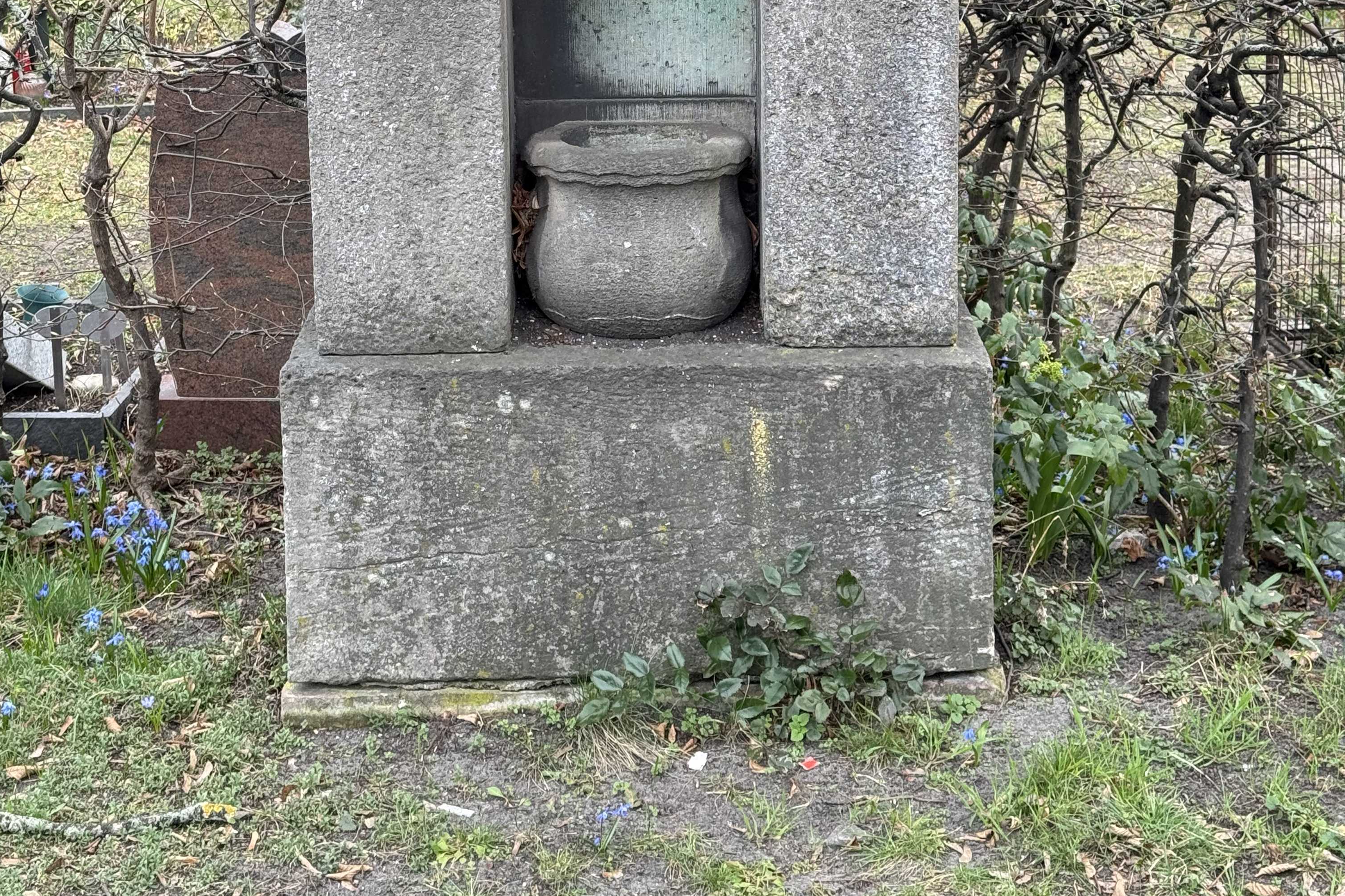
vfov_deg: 19.9
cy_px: 76
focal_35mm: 67
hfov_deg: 30.1
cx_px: 668
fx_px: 2503
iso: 64
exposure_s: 1/171
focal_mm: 6.76
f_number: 1.78
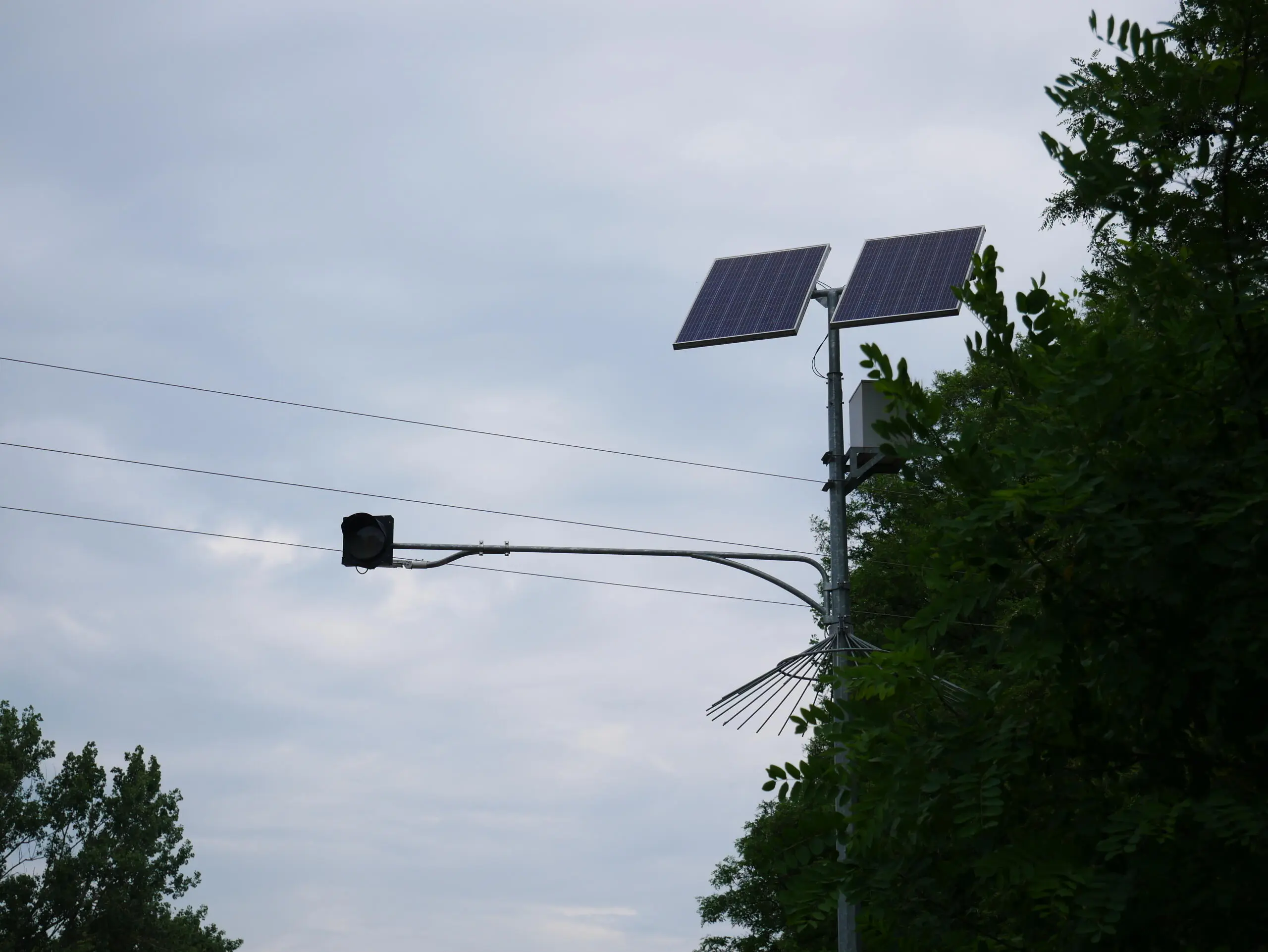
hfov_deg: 29.4
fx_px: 2419
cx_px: 634
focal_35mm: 66
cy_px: 476
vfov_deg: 22.3
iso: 200
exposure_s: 1/800
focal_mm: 33
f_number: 5.6
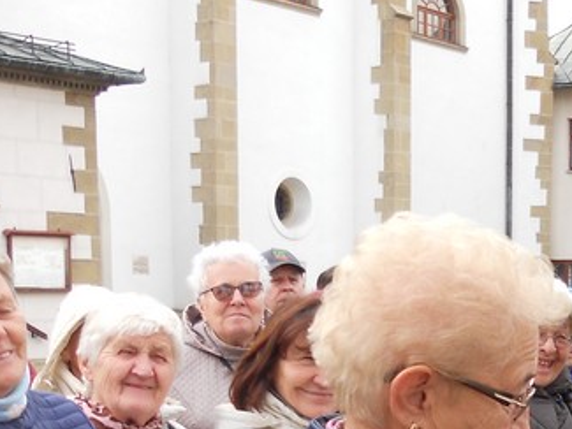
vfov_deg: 17.3
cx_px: 560
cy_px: 445
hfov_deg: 22.7
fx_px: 1372
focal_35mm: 83
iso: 80
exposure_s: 1/160
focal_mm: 4.9
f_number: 3.2
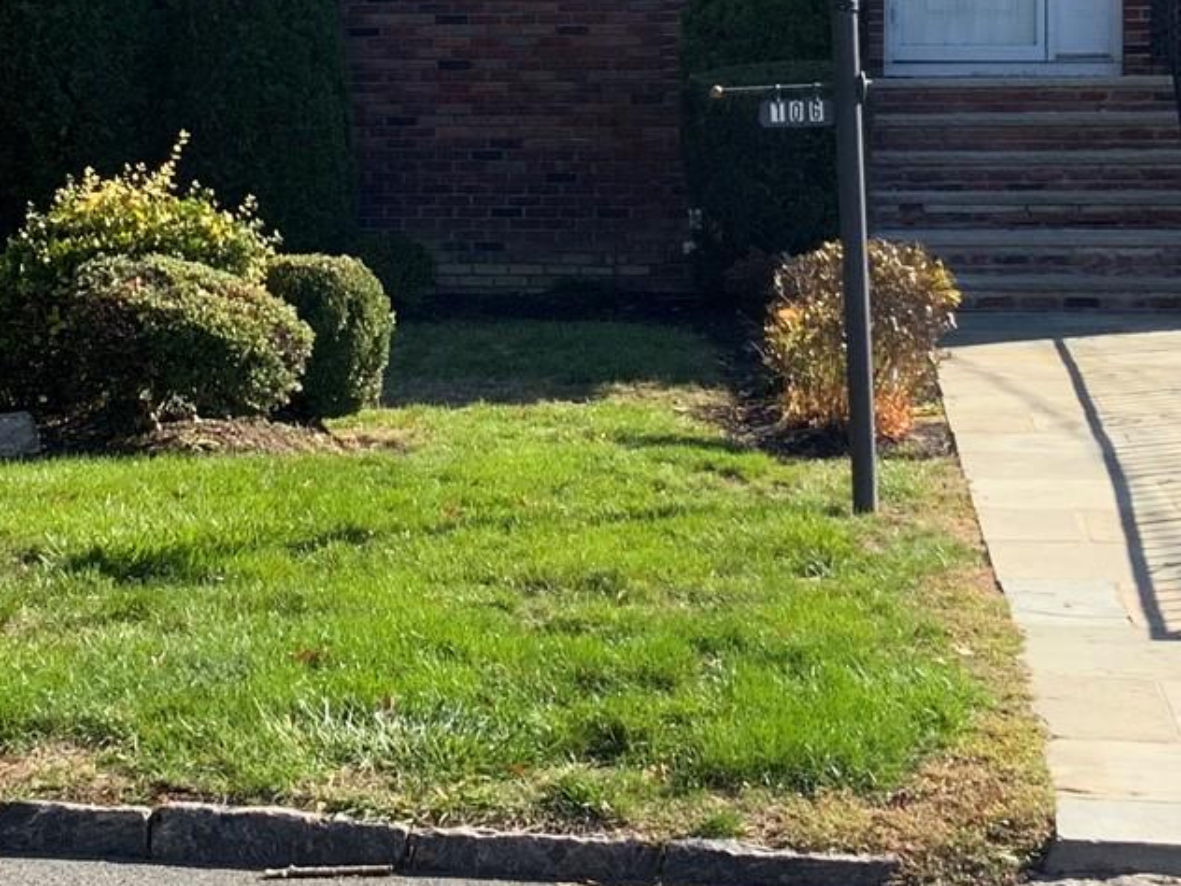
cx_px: 376
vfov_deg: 15.6
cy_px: 129
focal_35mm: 94
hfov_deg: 20.8
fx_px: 3207
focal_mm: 3
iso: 16
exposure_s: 1/898
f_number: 1.8
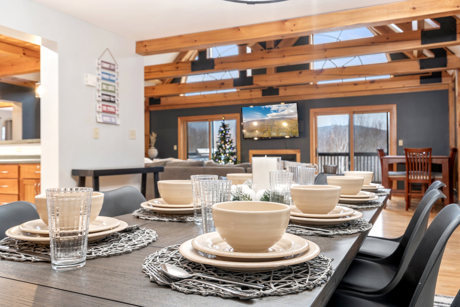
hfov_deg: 61.9
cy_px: 154
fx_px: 383
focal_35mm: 30
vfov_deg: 43.6
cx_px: 230
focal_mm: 30
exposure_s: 2.5
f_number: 9
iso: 80
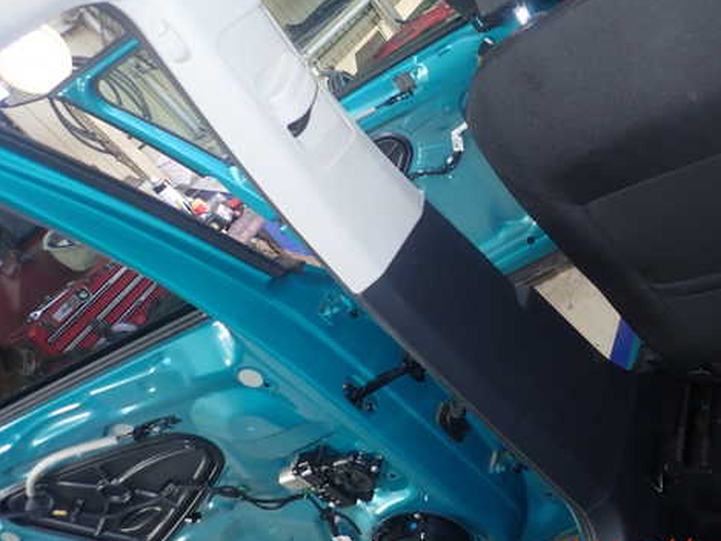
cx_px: 460
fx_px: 667
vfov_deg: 44.0
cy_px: 229
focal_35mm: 32
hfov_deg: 56.0
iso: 200
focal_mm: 4.5
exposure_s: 1/30
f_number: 2
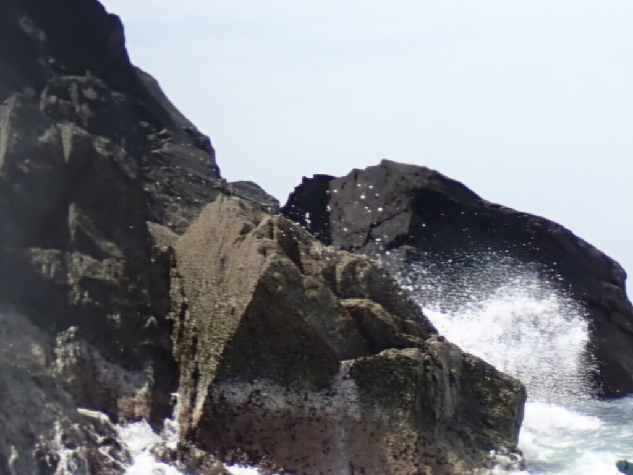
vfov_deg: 13.6
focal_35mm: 108
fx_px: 1975
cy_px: 444
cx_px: 480
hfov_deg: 18.1
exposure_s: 1/667
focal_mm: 9.65
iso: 100
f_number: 4.5
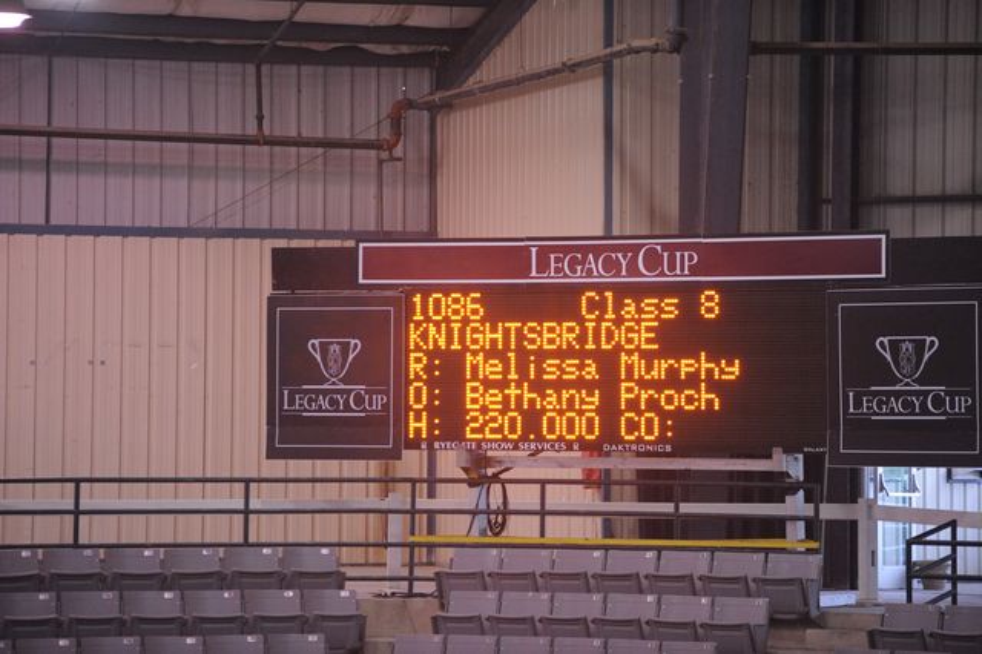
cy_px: 327
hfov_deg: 10.3
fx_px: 5453
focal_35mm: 200
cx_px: 491
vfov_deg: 6.9
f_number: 2.8
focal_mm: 200
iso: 5000
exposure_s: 1/400
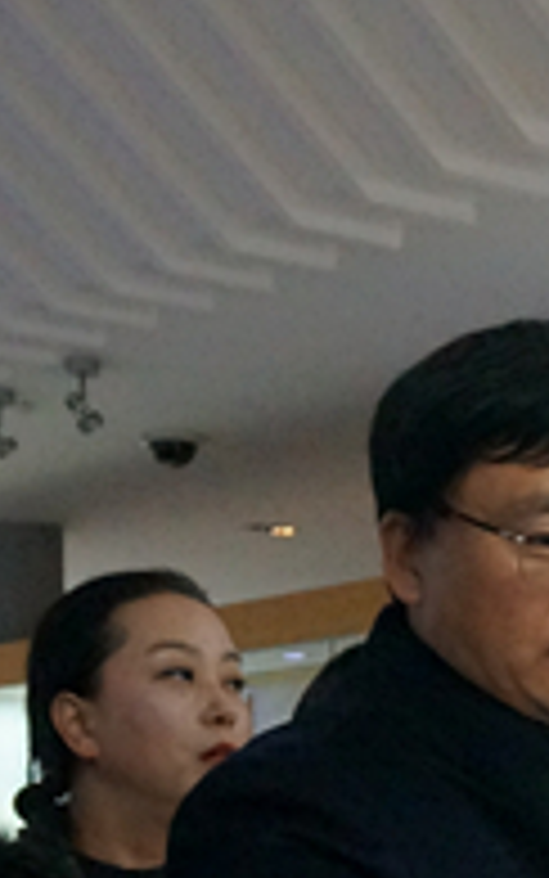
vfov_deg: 20.0
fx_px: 2392
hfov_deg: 12.7
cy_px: 930
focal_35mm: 100
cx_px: 720
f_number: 3.5
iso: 3200
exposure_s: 1/125
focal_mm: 16
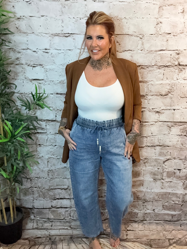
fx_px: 216
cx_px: 94
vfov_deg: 60.0
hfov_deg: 46.8
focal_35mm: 30
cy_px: 124
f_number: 1.9
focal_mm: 2.69
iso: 320
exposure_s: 1/50
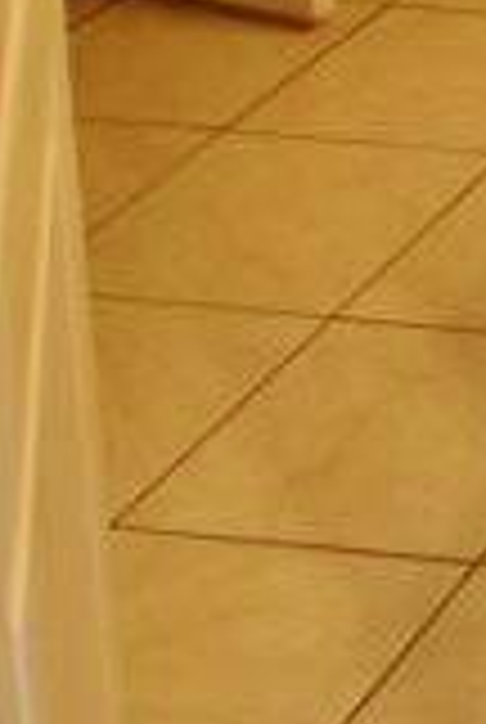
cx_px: 1658
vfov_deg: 14.5
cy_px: -675
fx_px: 2399
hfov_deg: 8.6
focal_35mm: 119
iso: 200
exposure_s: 1/160
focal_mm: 10
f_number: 3.5
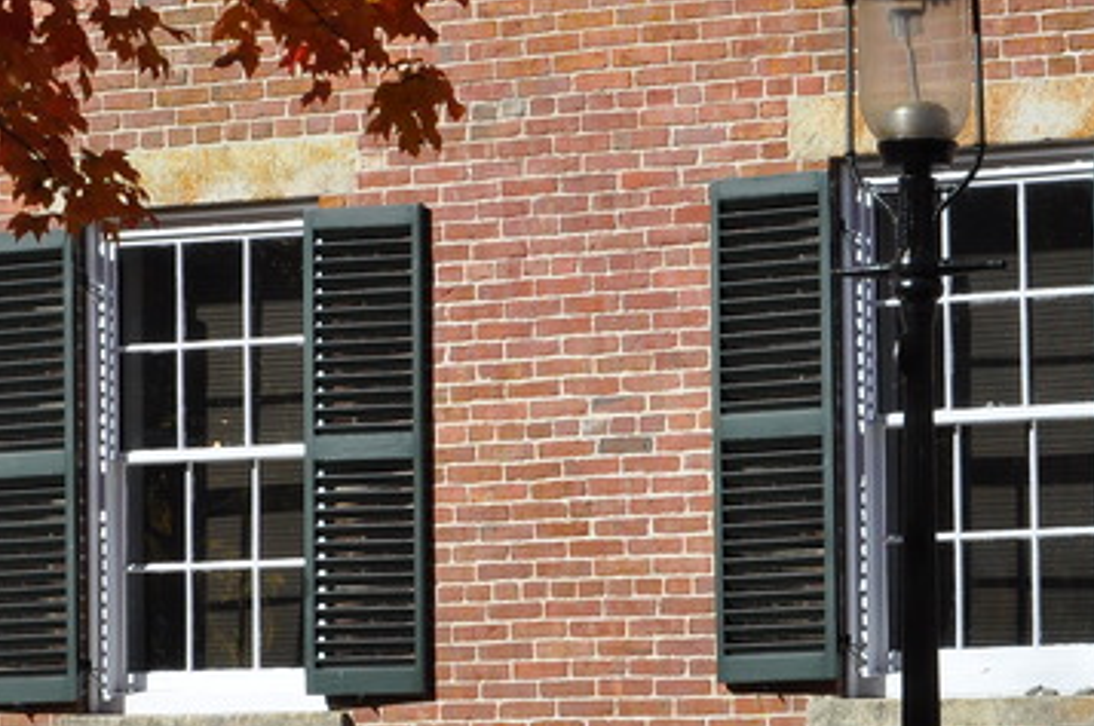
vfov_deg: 6.5
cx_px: -306
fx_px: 6373
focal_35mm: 210
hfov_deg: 9.6
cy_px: 466
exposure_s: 1/500
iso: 400
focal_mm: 50
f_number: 11
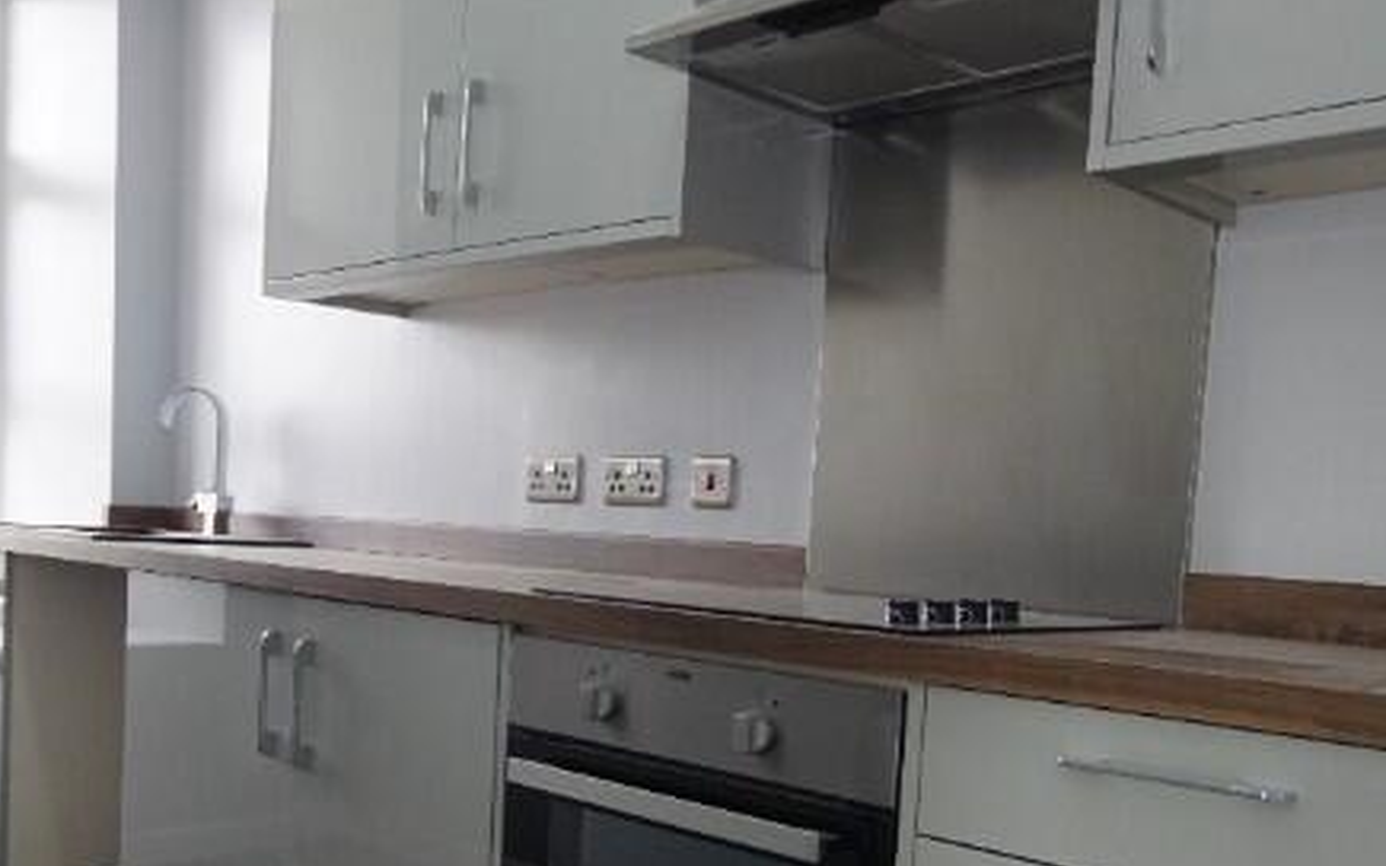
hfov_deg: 54.0
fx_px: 1360
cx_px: 650
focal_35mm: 36
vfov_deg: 34.8
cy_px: 616
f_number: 6.3
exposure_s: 1/125
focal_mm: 10
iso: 800
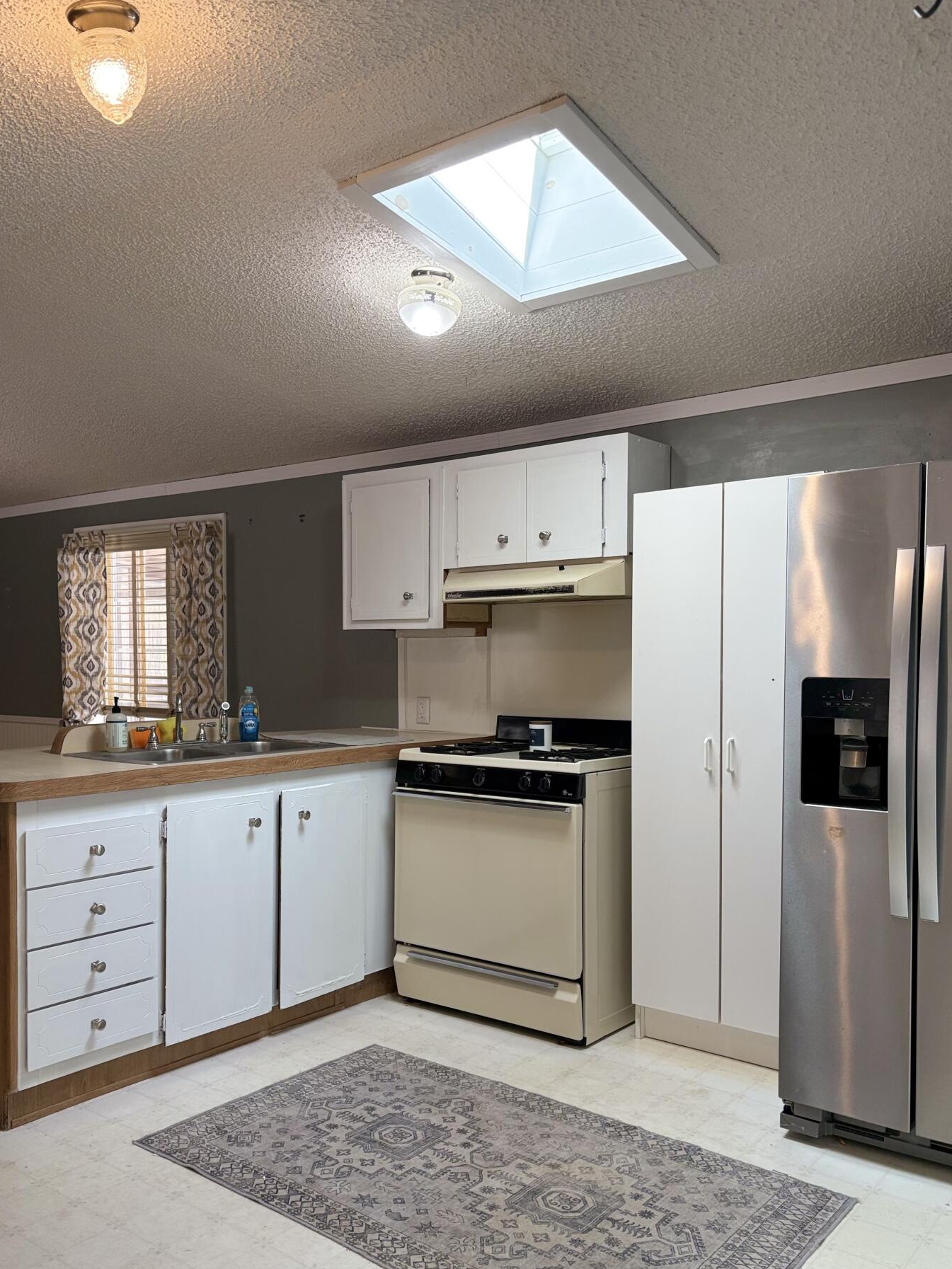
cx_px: 435
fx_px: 1063
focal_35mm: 29
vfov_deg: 61.5
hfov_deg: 48.2
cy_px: 692
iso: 125
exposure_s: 1/128
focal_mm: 5.96
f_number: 1.6
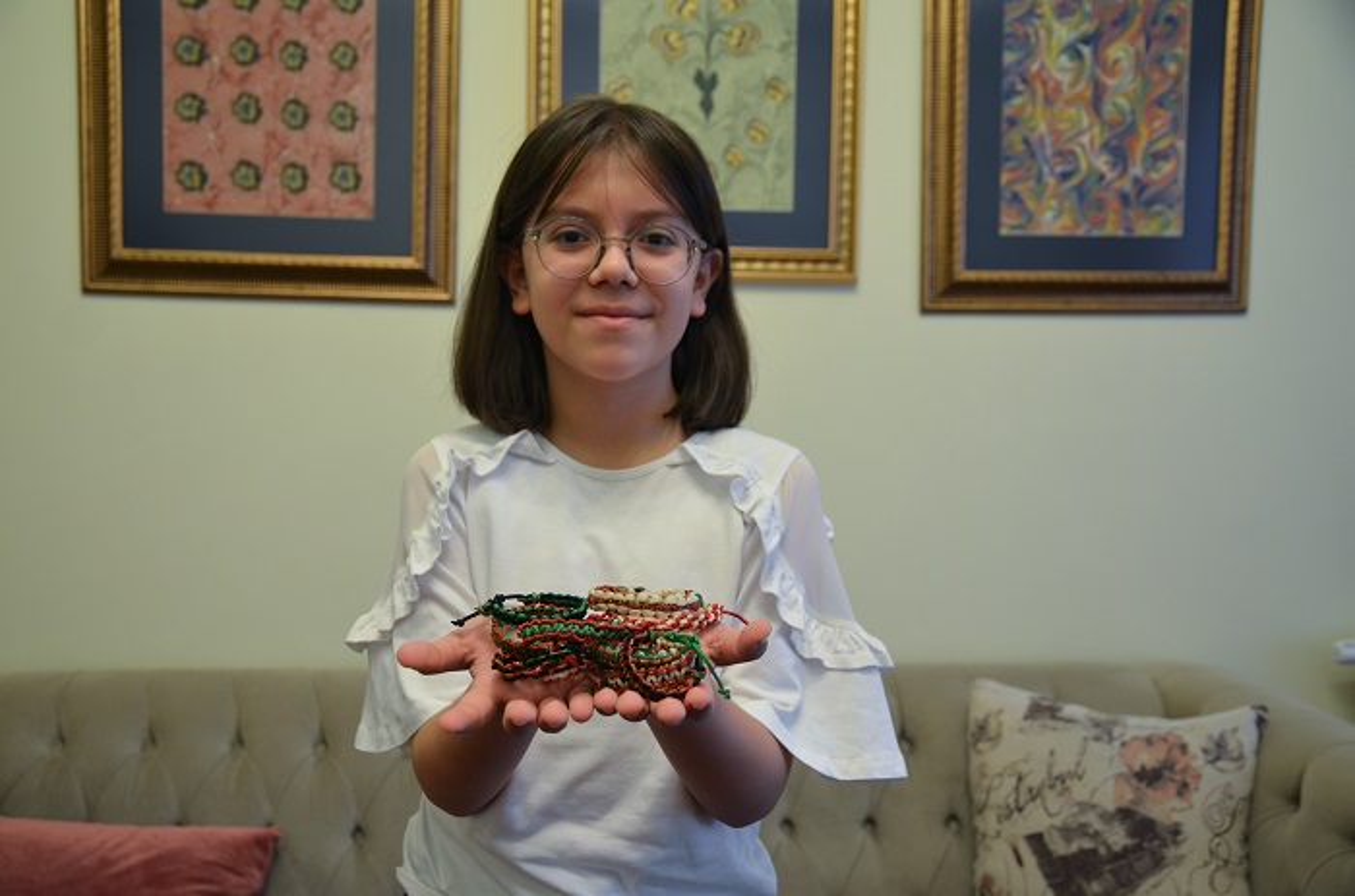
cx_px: 678
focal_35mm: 33
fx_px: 1239
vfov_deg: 39.8
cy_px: 448
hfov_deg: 57.3
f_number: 3.5
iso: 500
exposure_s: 1/40
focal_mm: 22
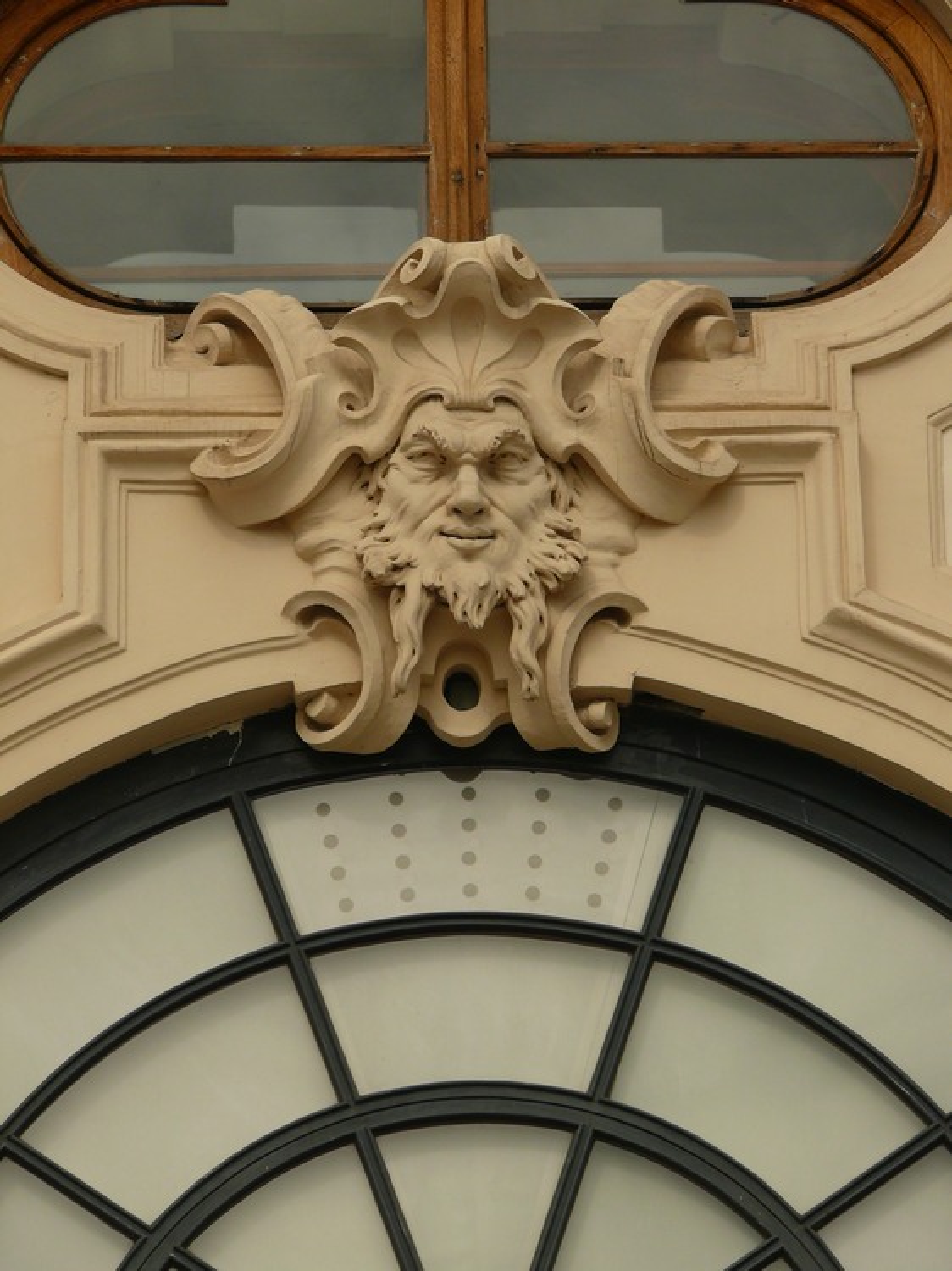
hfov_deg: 7.4
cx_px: 476
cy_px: 636
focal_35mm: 201
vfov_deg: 9.8
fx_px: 7375
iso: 100
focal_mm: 42.6
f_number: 5.6
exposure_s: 1/320
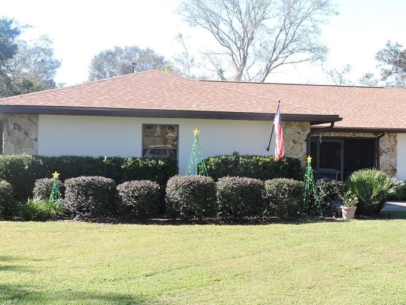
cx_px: 298
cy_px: 159
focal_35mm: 65
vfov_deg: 22.6
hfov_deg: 29.4
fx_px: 762
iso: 220
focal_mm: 7.7
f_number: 3.4
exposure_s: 1/500
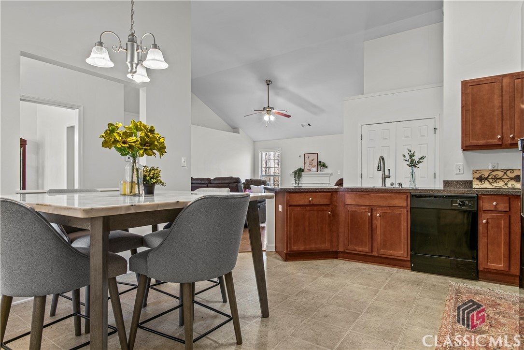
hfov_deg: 84.0
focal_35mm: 20
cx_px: 262
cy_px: 175
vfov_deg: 62.0
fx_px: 291
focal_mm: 20
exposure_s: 1/1.25
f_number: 8
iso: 200
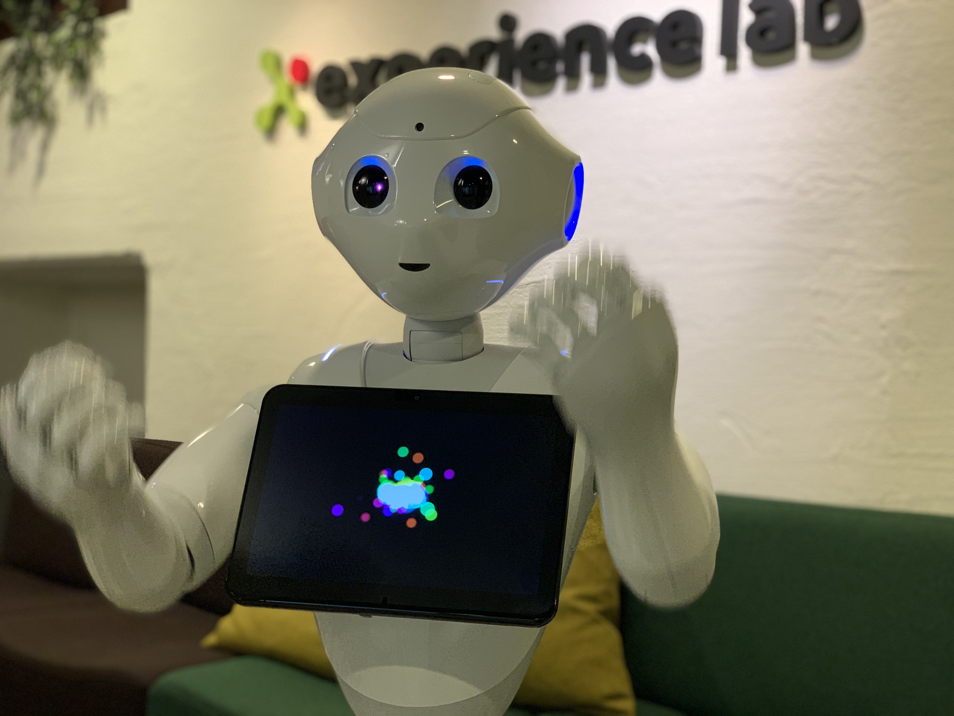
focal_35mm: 52
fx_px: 1433
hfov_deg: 36.8
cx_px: 477
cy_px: 358
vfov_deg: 28.0
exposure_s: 1/50
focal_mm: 6
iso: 160
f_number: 2.4
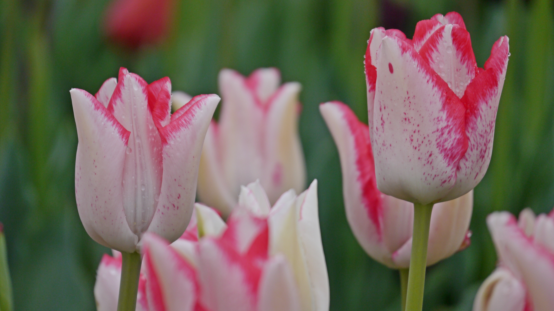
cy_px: 136
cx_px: 277
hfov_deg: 6.6
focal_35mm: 328
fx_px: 4818
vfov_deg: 3.7
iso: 320
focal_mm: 150
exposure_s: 1/320
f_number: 5.6
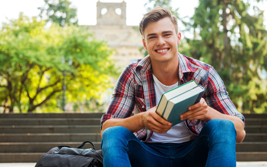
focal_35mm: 72
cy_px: 86
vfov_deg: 18.1
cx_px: 134
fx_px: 524
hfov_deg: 28.6
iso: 200
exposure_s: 1/200
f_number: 4
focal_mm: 70
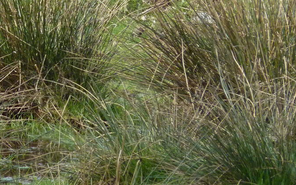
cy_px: 15
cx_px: -45
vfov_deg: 1.9
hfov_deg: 3.0
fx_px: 5693
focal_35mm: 706
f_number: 4.8
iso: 320
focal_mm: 45.7
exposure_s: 1/500
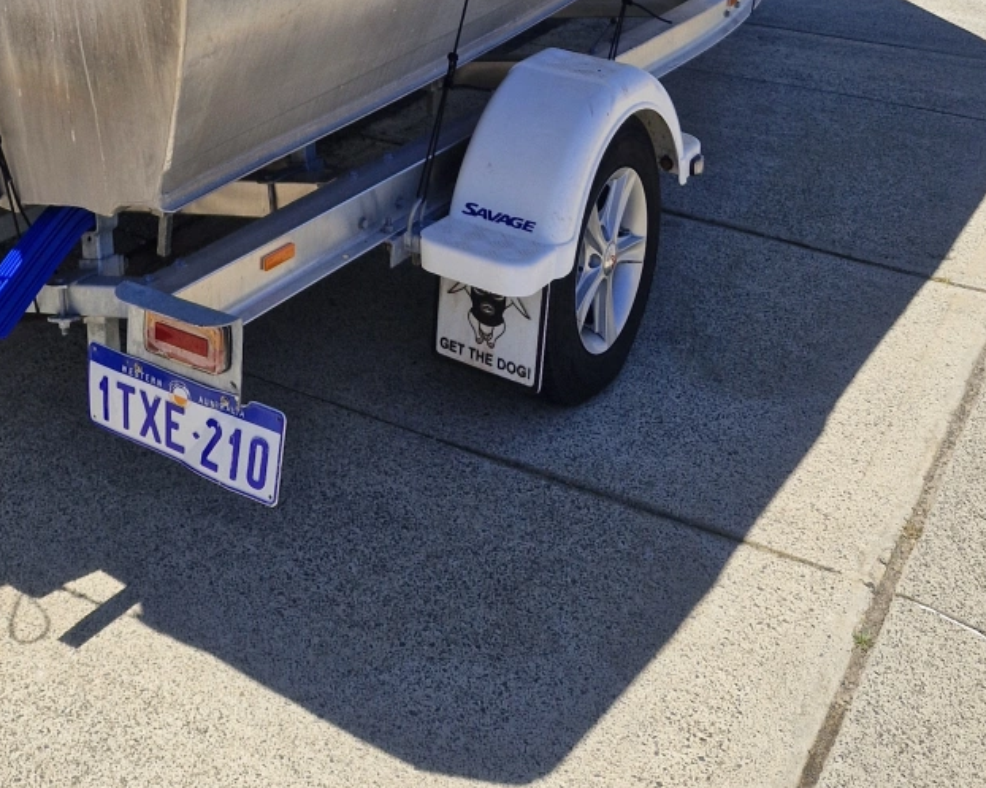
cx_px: 243
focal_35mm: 52
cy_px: -270
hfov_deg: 35.2
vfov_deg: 24.8
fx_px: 1517
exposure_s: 1/1708
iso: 50
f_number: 1.8
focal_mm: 5.54
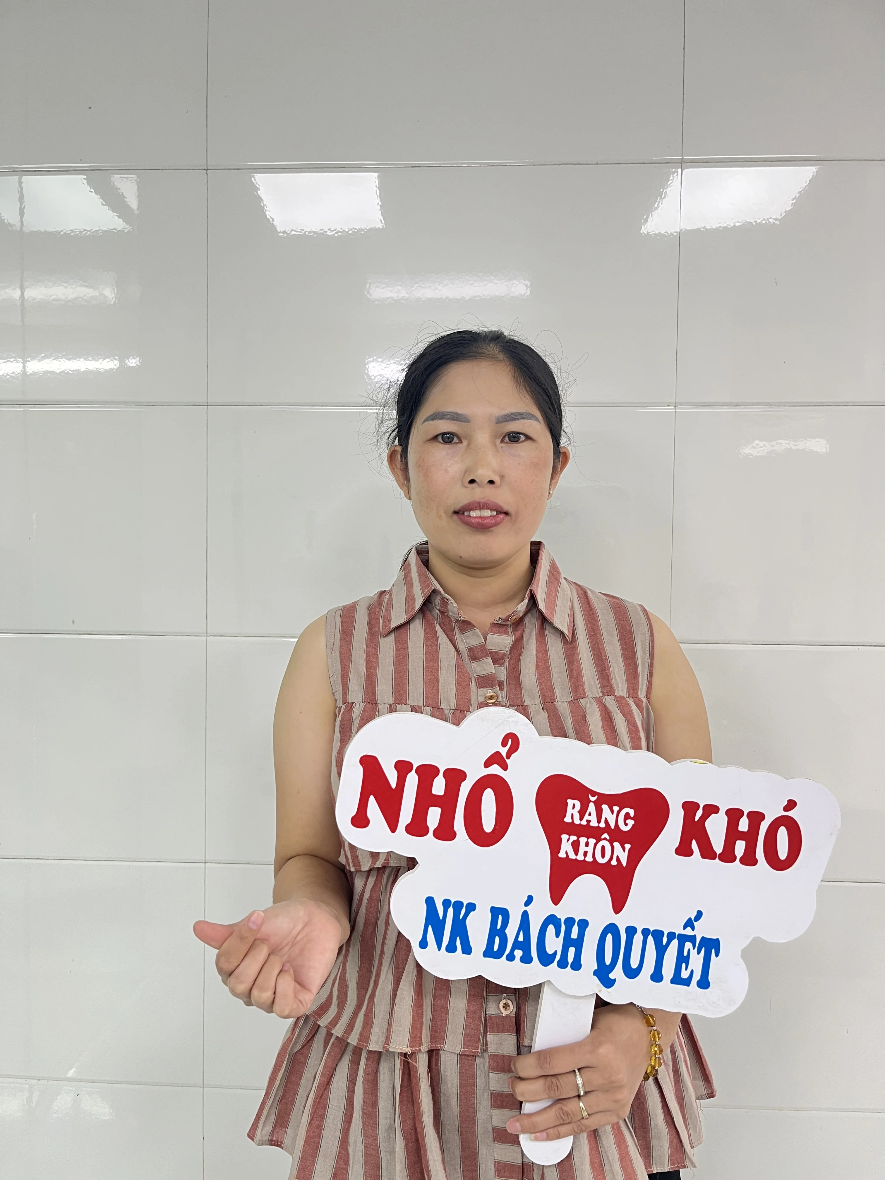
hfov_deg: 53.1
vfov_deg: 67.3
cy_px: 590
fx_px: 886
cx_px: 442
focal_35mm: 26
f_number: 1.6
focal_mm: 5.1
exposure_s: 1/50
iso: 80
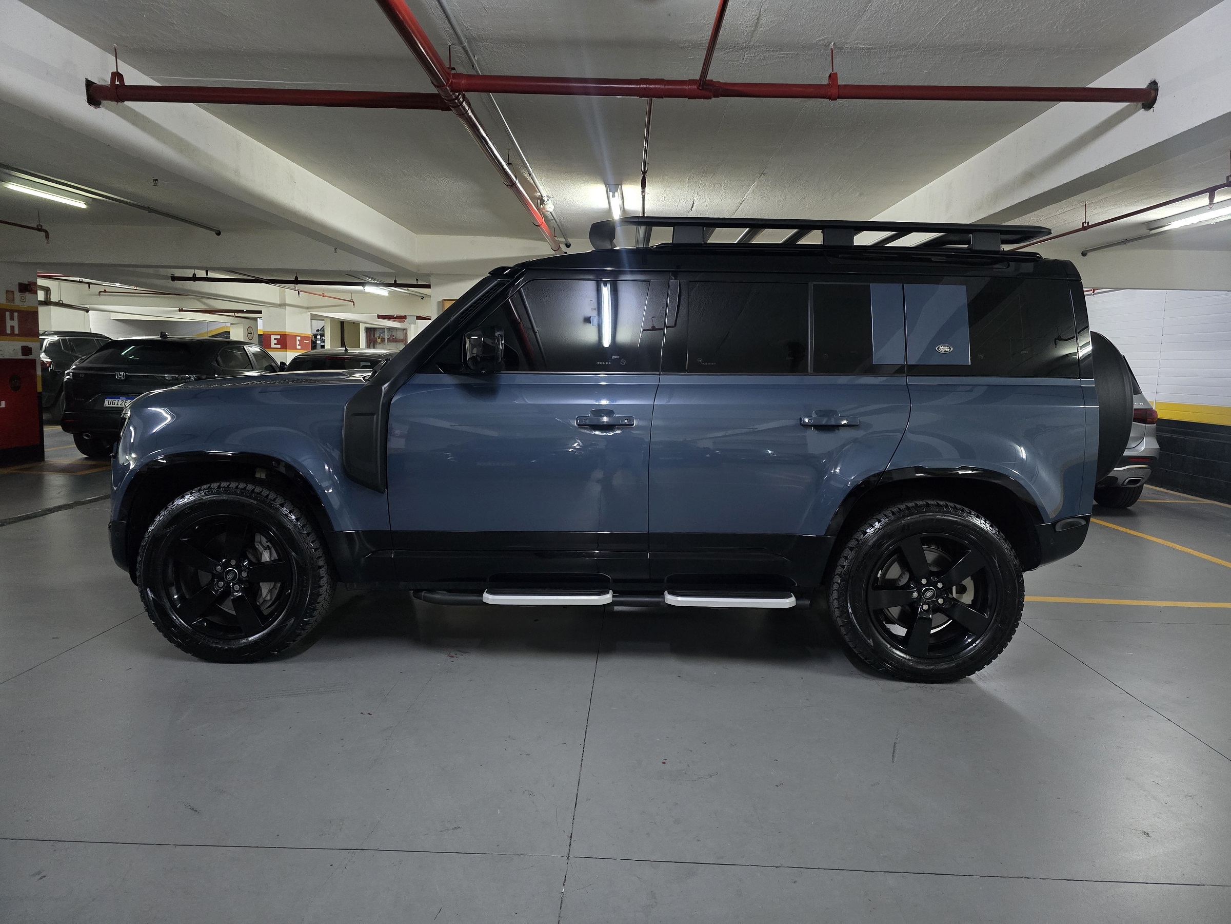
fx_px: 818
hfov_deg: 73.9
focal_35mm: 23
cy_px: 462
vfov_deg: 58.9
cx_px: 616
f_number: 1.7
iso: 1600
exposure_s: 1/30
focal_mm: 6.3
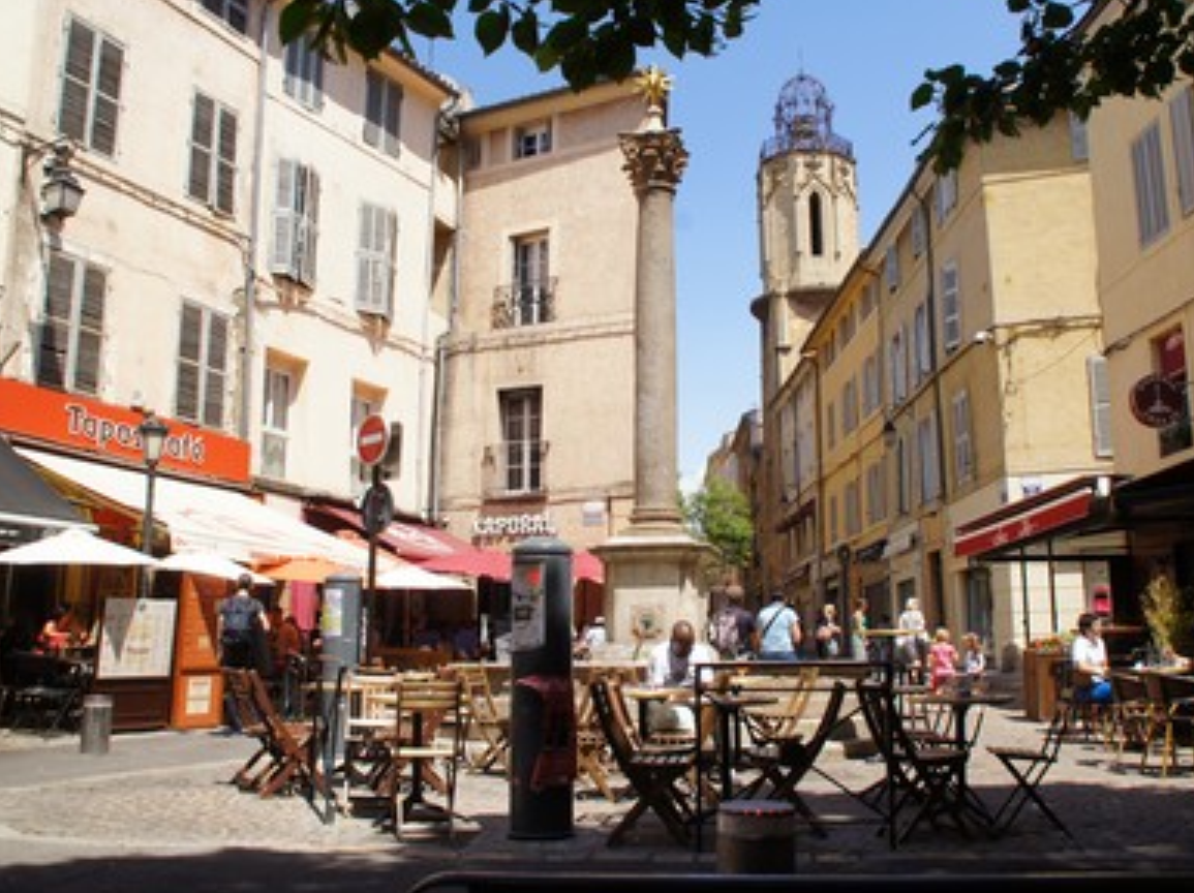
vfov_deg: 45.4
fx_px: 1068
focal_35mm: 31
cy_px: 433
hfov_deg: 58.3
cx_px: 657
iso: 100
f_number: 11
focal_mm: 18
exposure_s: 1/80
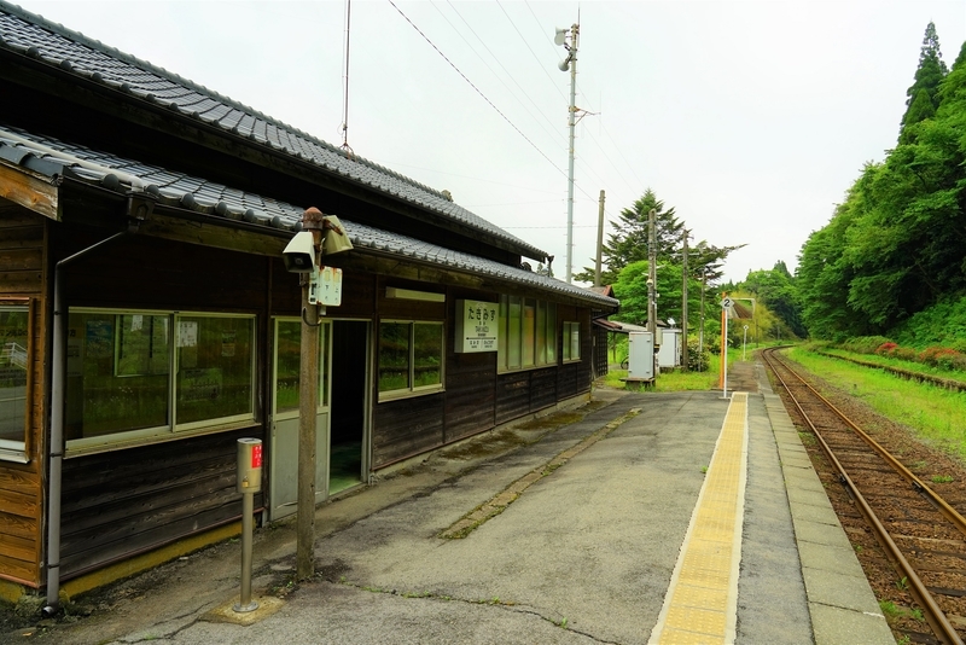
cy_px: 322
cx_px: 483
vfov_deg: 53.2
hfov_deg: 73.7
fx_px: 644
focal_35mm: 24
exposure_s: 1/90
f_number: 6.7
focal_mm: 24
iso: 100
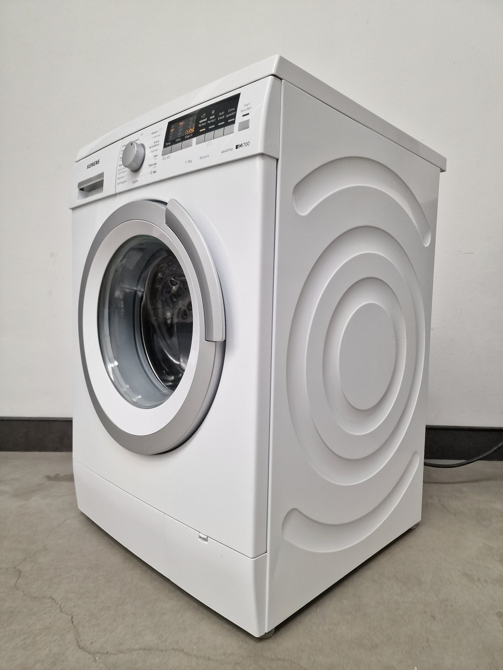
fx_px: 446
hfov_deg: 58.9
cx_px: 252
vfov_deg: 73.9
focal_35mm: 23
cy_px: 335
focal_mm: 6.4
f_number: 1.8
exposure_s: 1/180
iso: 200
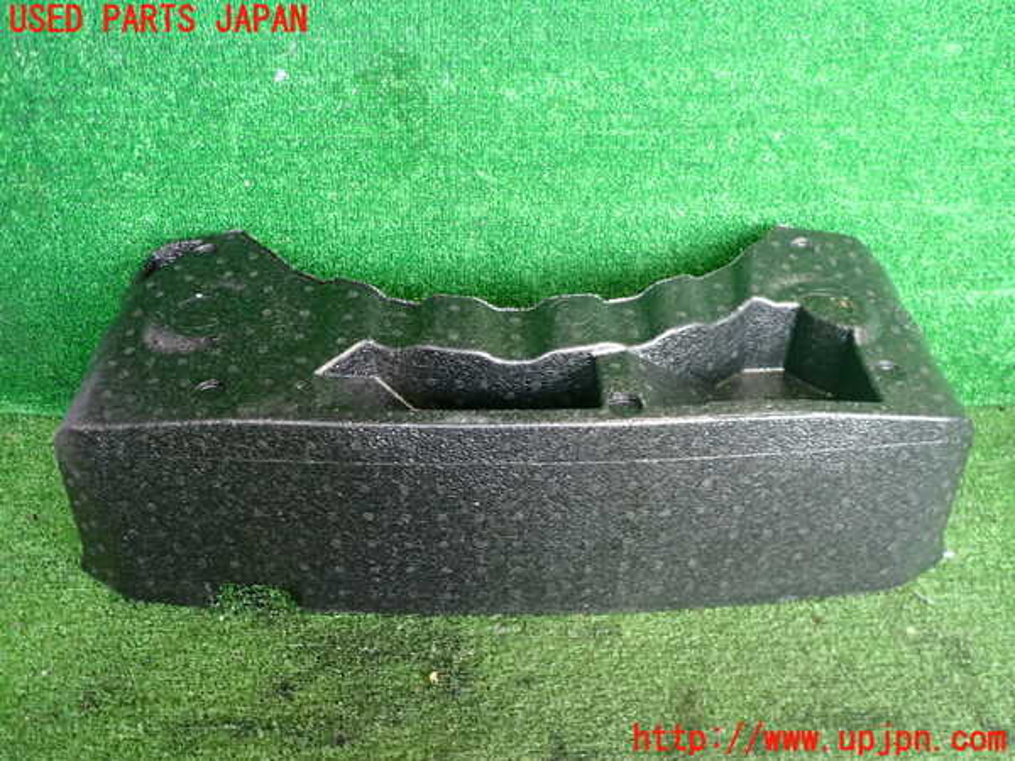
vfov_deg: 46.8
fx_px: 880
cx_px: 508
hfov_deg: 60.0
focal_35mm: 30
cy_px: 380
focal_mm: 5.4
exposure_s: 1/60
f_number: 2.3
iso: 400
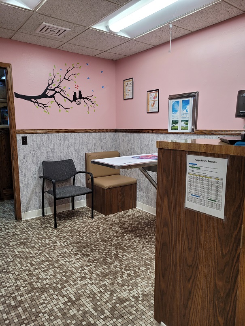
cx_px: 122
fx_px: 245
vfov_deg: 67.3
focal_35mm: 26
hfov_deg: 53.1
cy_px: 163
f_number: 1.8
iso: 160
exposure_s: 1/120
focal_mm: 5.4
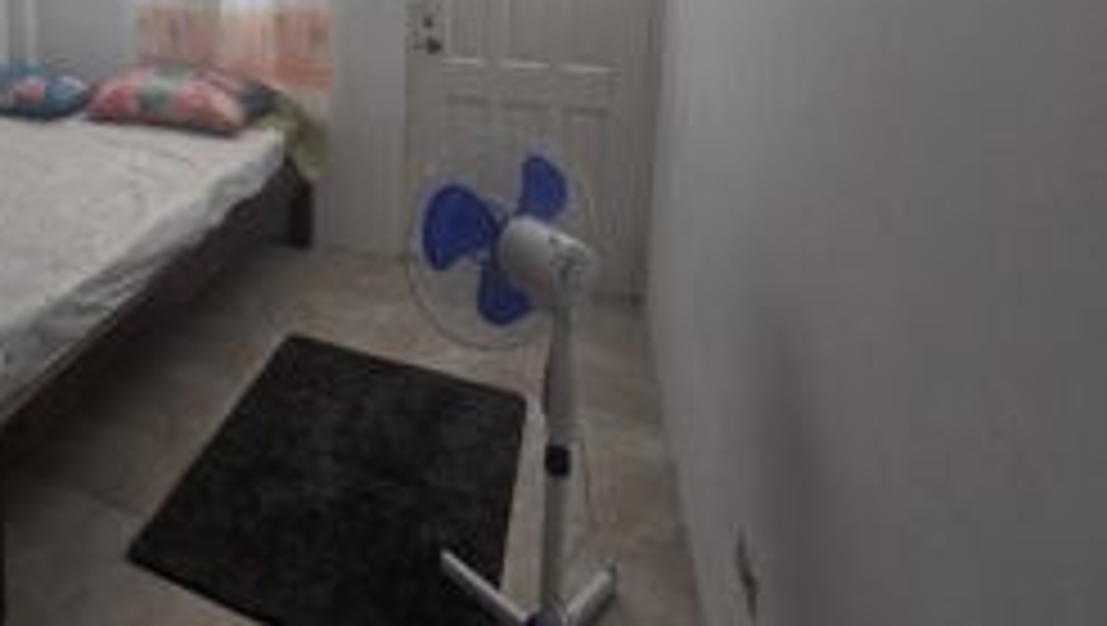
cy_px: 9
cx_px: 225
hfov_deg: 71.0
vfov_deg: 43.1
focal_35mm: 23
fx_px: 676
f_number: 2.2
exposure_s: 1/50
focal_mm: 2.2
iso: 125
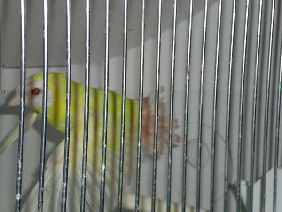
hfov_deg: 17.3
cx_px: 141
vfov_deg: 13.0
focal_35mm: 114
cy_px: 106
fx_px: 929
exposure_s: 1/120
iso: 50
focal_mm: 18.9
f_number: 5.9
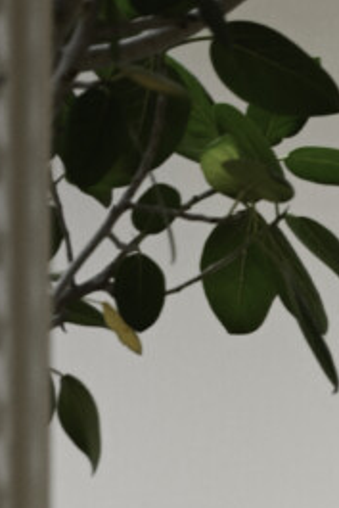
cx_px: 447
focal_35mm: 232
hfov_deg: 5.9
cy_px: 972
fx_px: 3272
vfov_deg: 8.5
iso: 140
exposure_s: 1/60
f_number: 4
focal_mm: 57
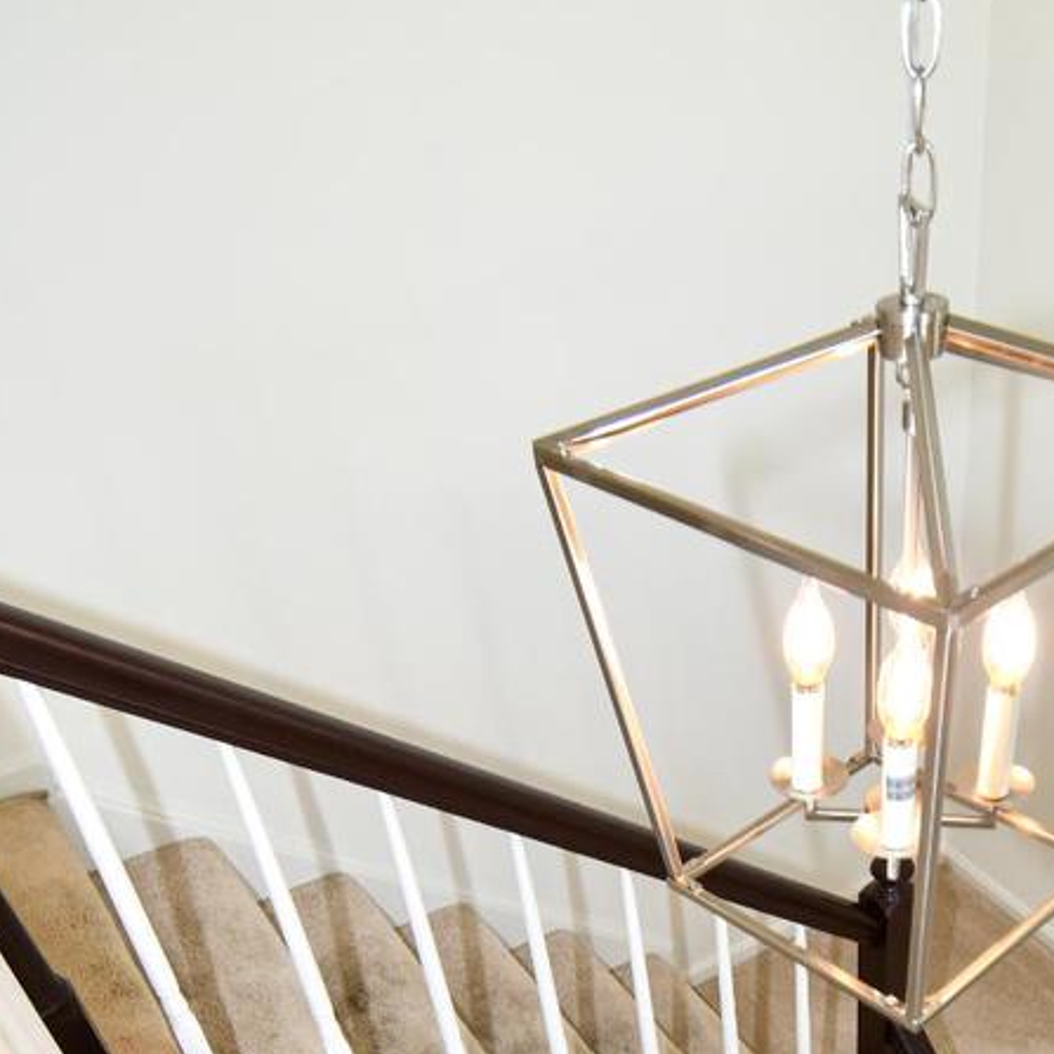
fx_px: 1275
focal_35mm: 37
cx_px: 821
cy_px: 1030
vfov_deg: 40.0
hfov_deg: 43.2
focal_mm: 12
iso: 200
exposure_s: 1/60
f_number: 4
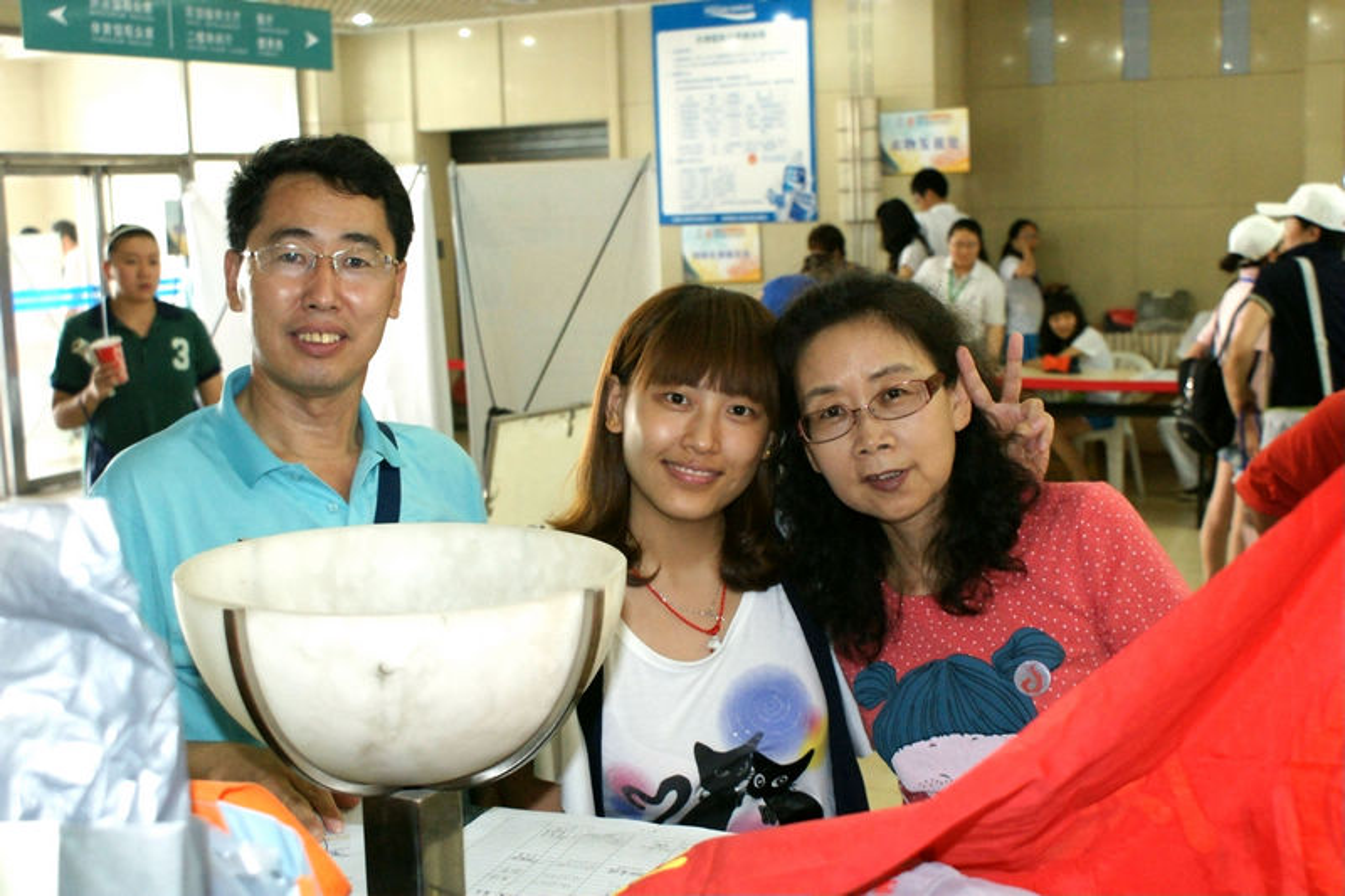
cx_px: 672
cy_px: 448
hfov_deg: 46.4
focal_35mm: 42
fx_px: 1569
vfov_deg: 31.9
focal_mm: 28
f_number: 5
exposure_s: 1/60
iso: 1600
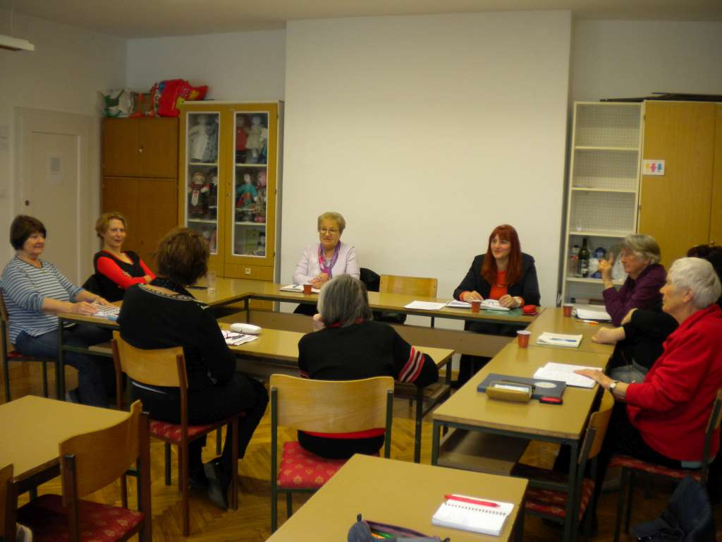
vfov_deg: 40.7
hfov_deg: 52.6
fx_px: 730
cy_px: 271
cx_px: 361
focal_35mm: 35
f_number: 3.1
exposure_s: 1/61.4
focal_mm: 6.3
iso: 202
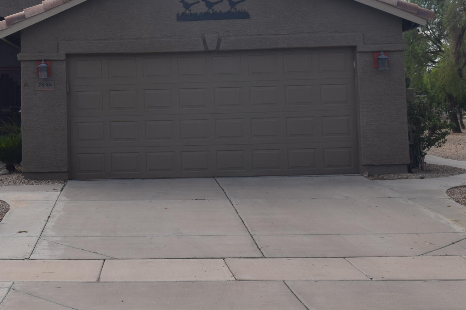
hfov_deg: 25.6
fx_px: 984
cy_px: -4
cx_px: 27
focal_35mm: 76
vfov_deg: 17.5
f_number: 13
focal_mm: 24
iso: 100
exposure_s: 1/200
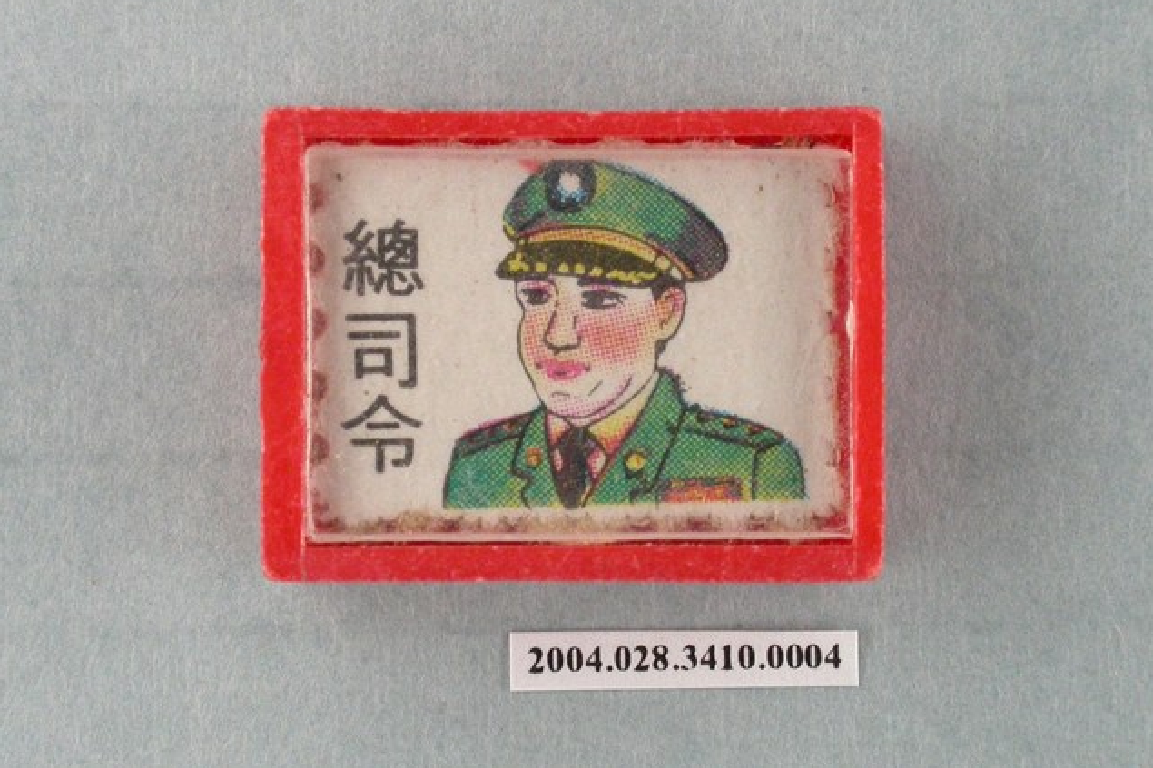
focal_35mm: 151
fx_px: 4835
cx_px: 577
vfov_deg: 9.1
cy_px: 387
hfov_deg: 13.6
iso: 200
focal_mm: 29.9
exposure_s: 1/30
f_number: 6.2
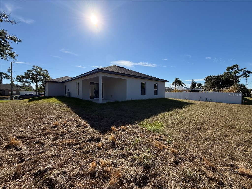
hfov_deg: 102.1
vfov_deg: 85.7
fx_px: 102
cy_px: 94
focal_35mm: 14
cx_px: 126
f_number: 2.2
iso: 50
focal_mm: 2.22
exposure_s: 1/2165
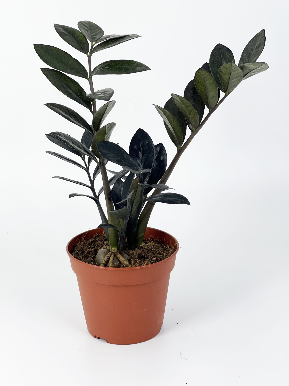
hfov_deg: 21.6
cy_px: 182
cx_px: 136
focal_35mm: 68
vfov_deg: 28.6
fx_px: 757
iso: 20
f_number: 2.2
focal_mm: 7.5
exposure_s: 1/401
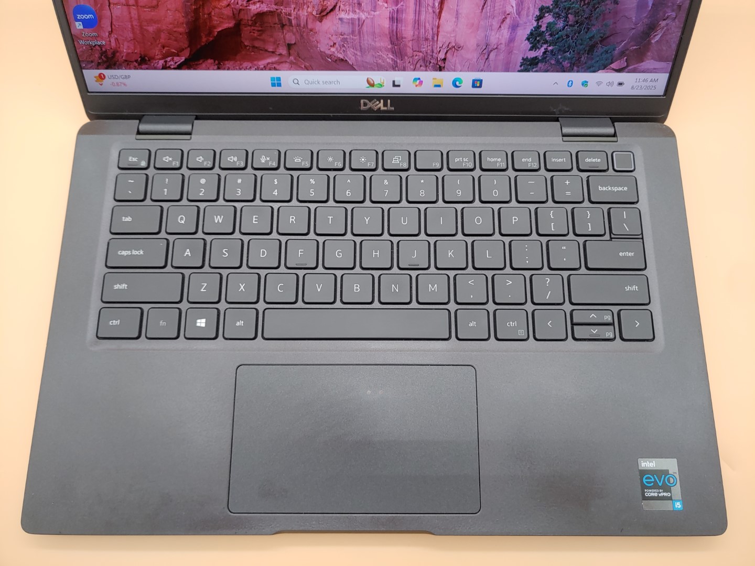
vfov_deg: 53.1
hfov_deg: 67.3
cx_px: 378
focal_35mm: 26
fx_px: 567
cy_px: 283
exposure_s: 1/61
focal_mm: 4.36
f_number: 1.8
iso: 50
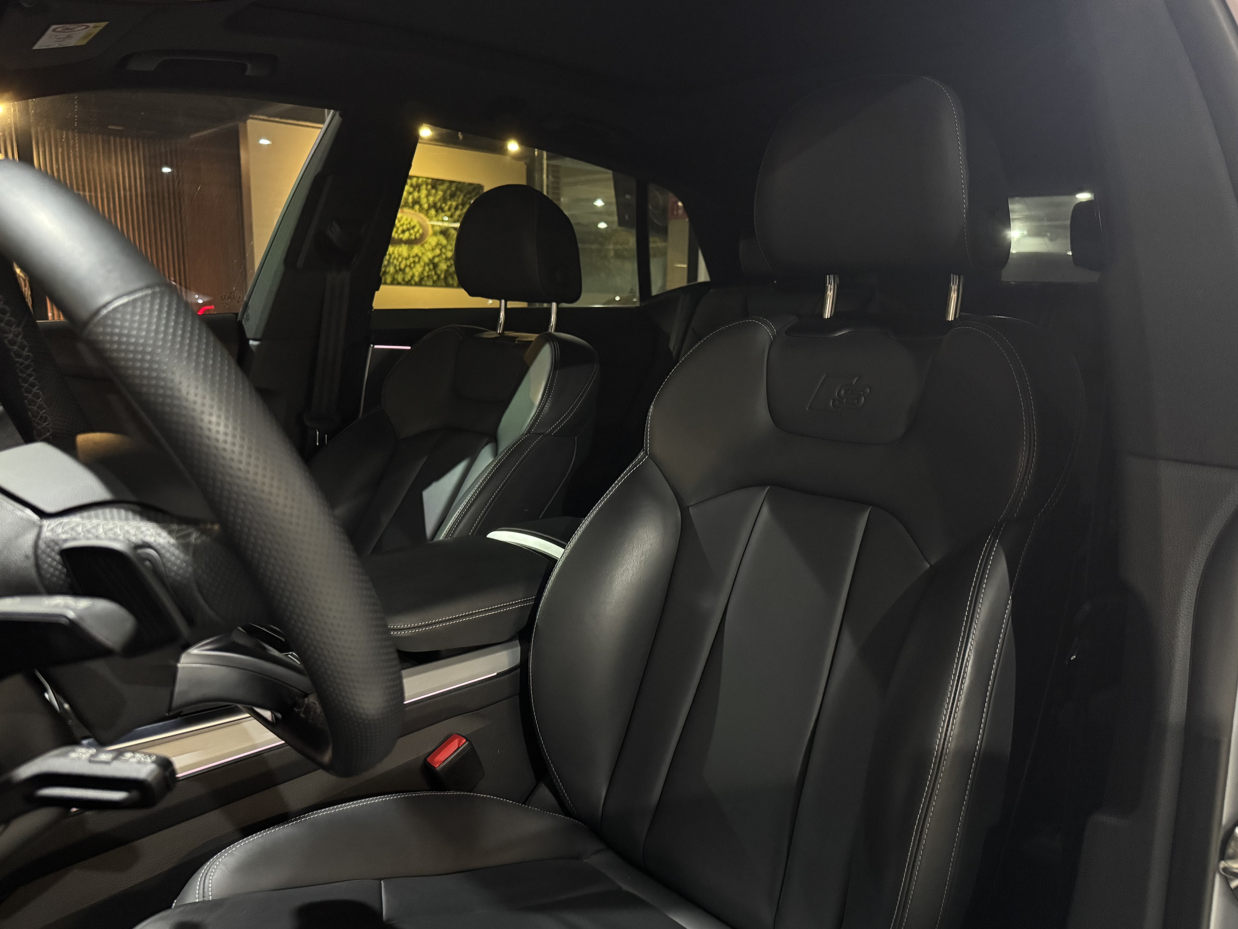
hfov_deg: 69.4
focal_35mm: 25
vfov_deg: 54.9
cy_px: 471
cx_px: 617
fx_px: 894
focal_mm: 6.76
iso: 1600
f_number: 1.78
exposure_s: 1/30
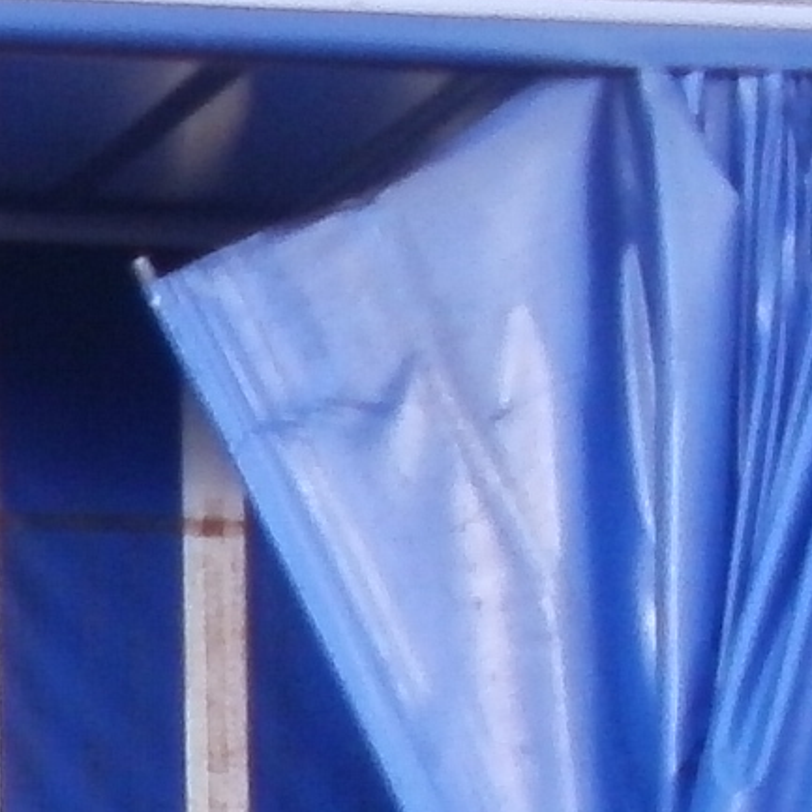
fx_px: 6369
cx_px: -1800
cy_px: 1519
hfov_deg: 6.5
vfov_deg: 7.1
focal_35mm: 240
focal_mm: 6.3
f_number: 3.5
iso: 100
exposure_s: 1/125
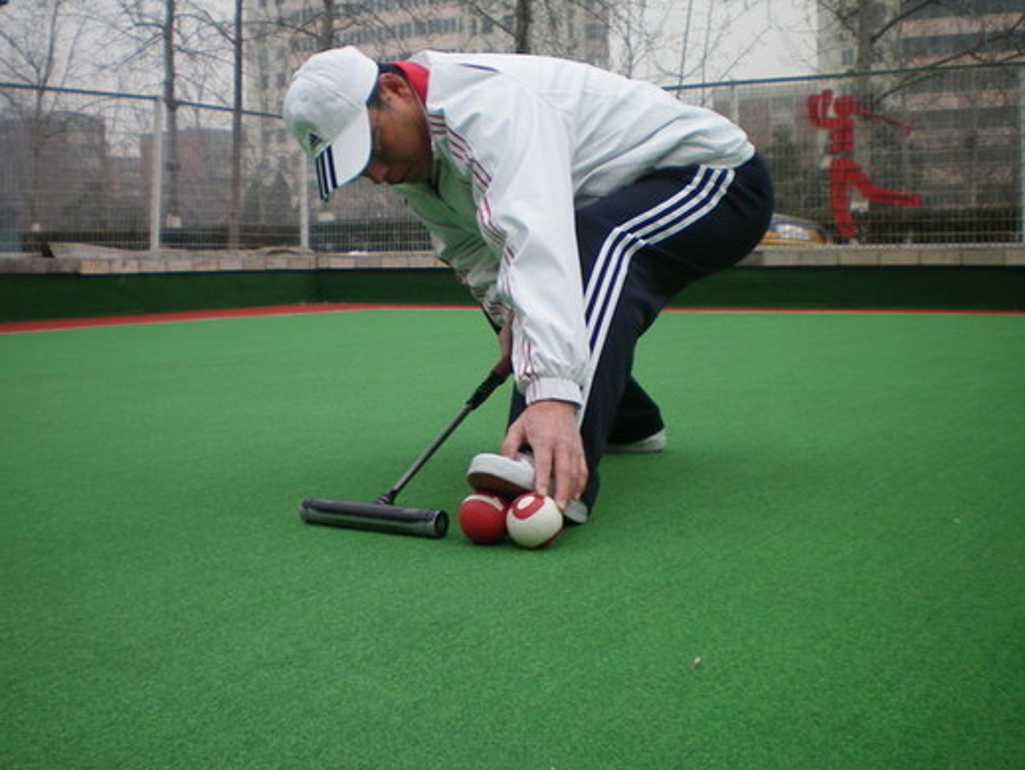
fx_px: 1303
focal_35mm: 44
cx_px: 528
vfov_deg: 32.9
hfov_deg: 42.9
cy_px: 368
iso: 64
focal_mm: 6.3
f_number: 3.1
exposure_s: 1/200
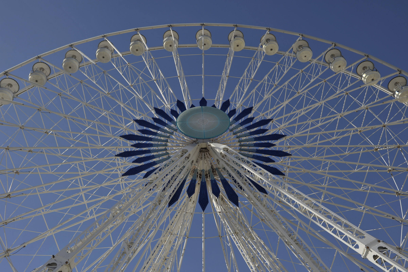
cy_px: 136
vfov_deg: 37.8
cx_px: 204
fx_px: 396
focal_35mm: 35
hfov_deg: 54.5
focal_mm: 35
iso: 200
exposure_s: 1/1250
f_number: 8
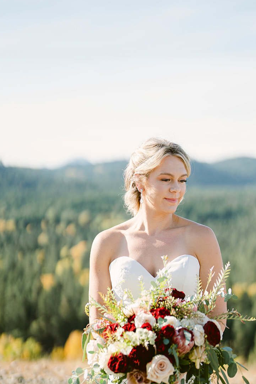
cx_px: 152
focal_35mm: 74
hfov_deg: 18.4
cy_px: 192
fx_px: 789
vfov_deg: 27.3
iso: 100
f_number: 1.2
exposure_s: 1/4000
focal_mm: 50
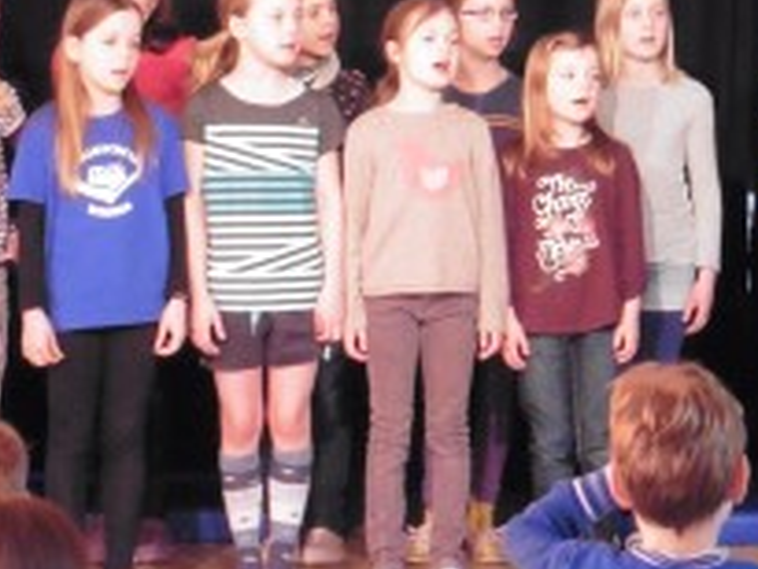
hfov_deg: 8.7
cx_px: 688
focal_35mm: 226
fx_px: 4952
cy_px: 124
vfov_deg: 6.6
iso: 1600
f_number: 5.4
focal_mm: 21.8
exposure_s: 1/40
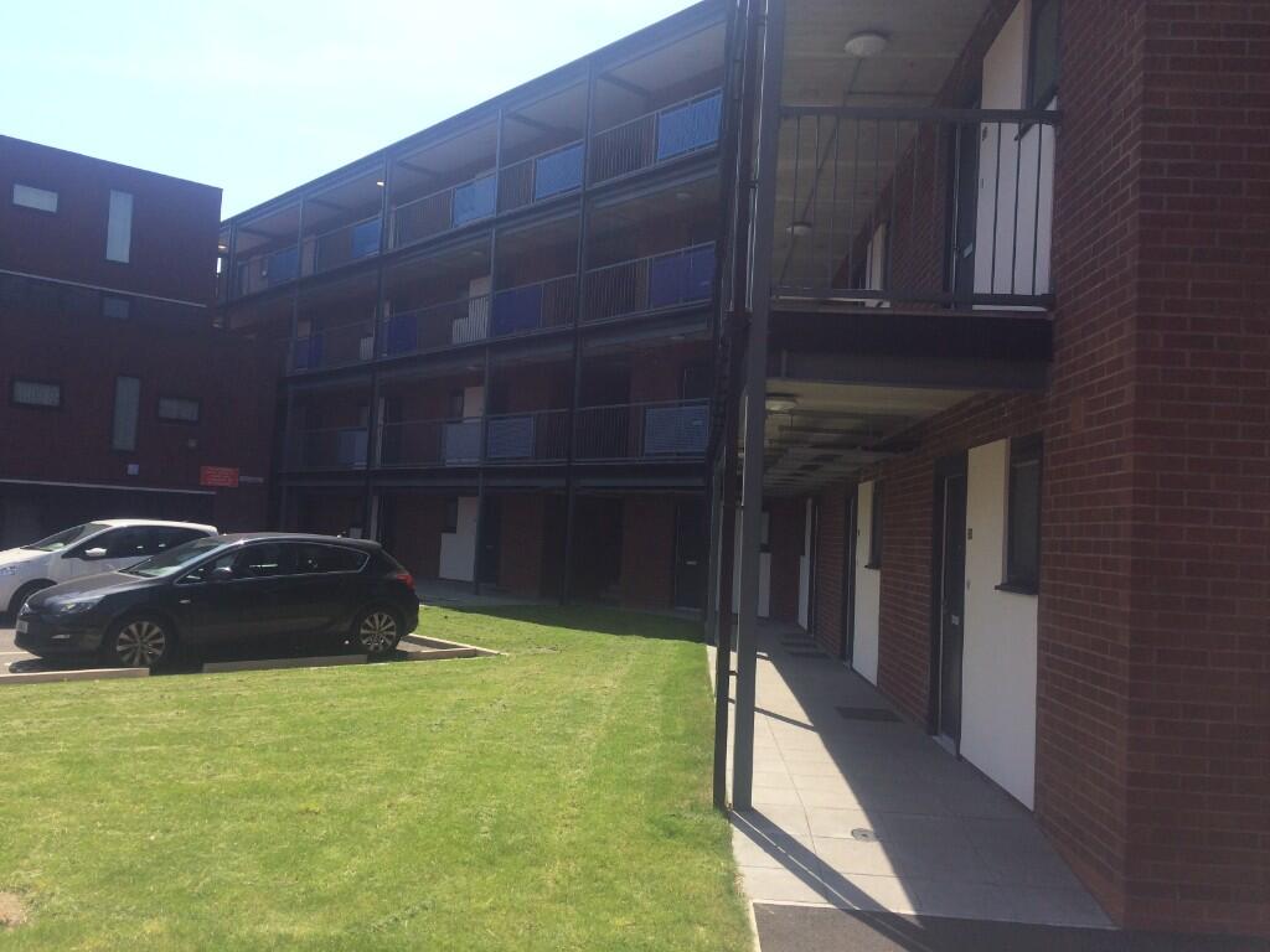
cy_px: 476
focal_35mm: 29
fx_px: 1064
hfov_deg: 61.7
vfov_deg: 48.2
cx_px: 635
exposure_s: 1/1368
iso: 32
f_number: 2.2
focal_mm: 4.15
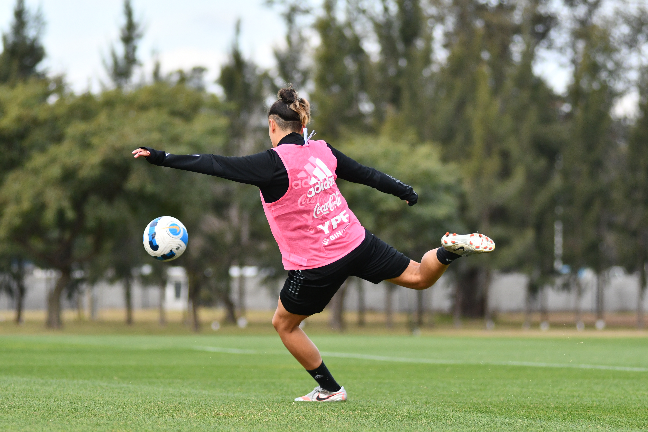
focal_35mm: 202
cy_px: 216
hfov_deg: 10.2
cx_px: 324
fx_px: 3636
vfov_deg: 6.8
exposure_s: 1/5000
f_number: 2.8
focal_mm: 135
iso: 1000
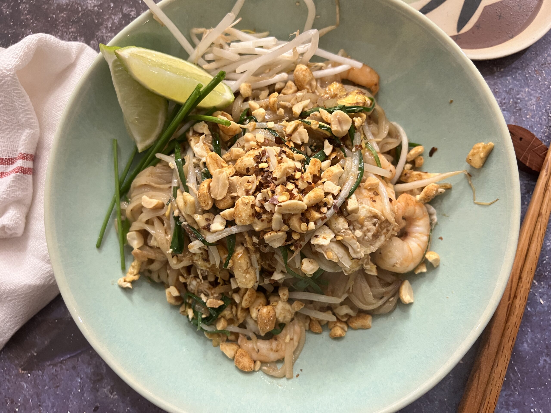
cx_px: 276
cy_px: 206
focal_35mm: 26
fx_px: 414
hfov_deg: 67.3
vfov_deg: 53.1
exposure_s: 1/50
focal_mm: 5.7
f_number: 1.5
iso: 320
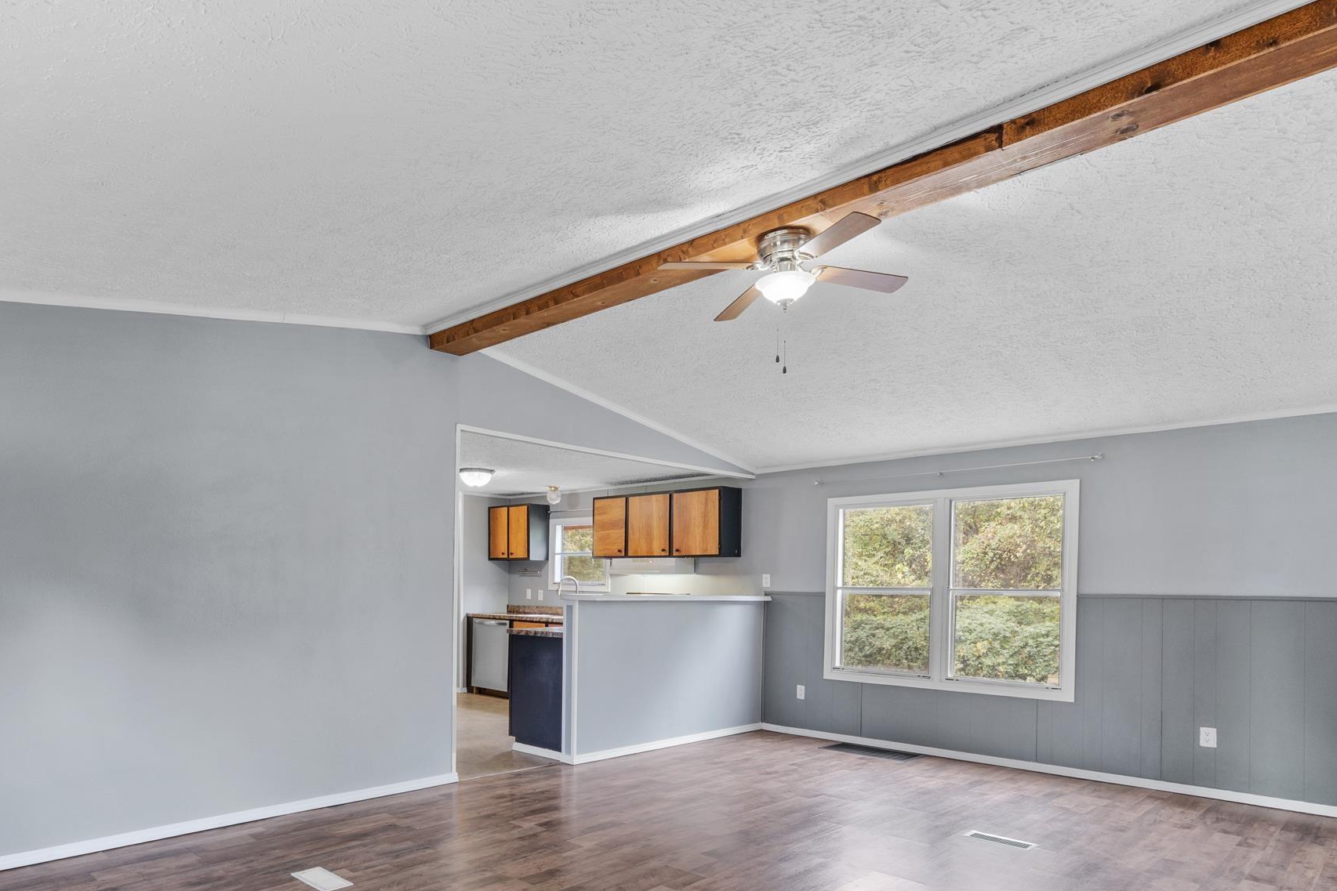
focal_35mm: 22
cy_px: 574
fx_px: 817
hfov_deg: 77.1
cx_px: 495
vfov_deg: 56.3
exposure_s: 2
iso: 200
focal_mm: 10
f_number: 9
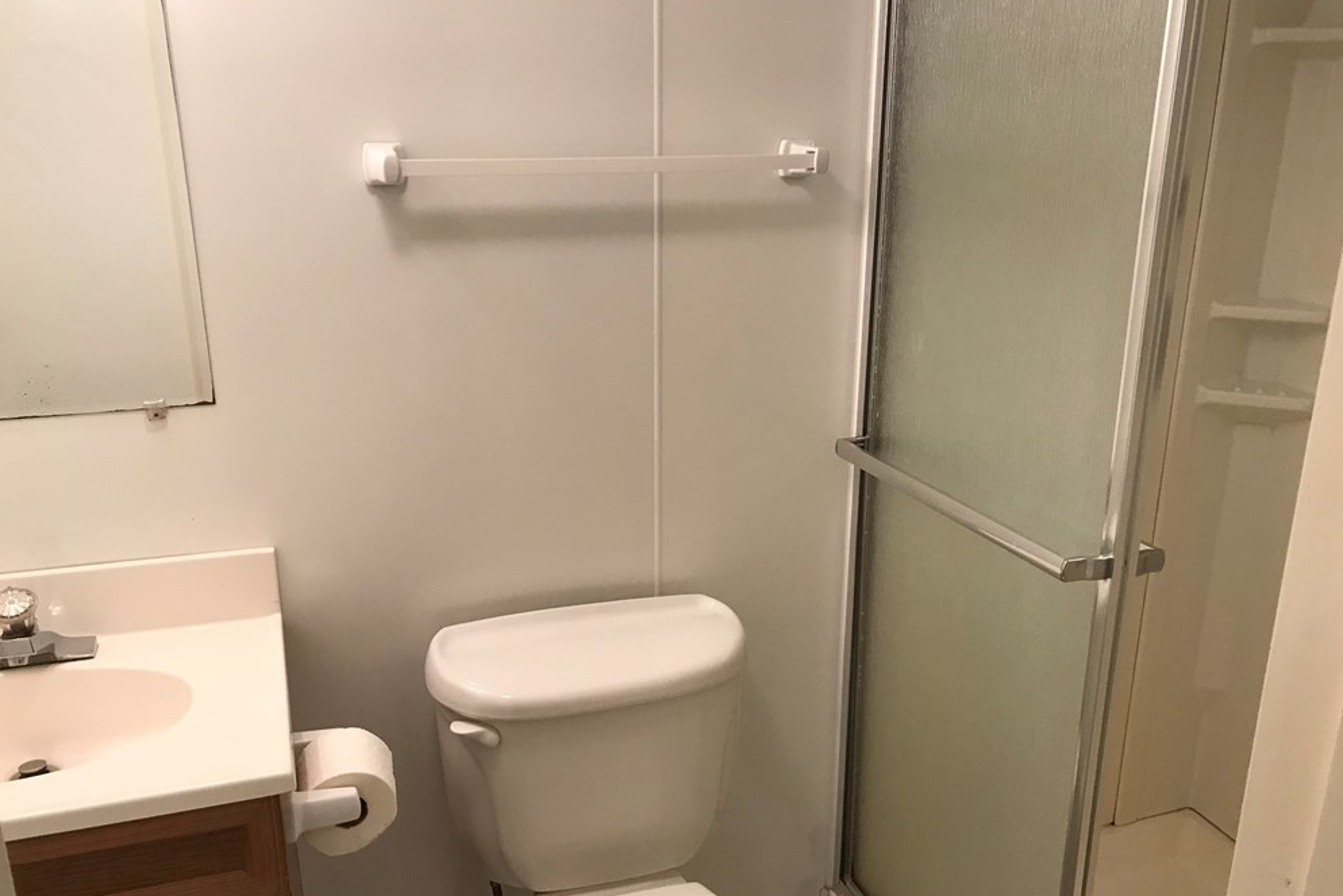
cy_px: 503
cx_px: 662
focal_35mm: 30
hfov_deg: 61.9
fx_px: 1119
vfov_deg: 43.5
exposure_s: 1/30
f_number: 1.8
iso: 32
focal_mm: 3.99
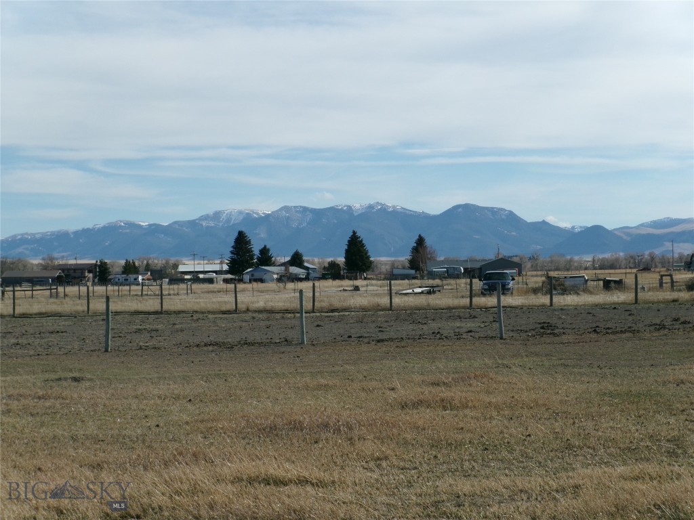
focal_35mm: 95
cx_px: 347
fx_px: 1905
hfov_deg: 20.7
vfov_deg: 15.6
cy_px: 260
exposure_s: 1/120
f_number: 15.4
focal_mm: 16.9
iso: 100
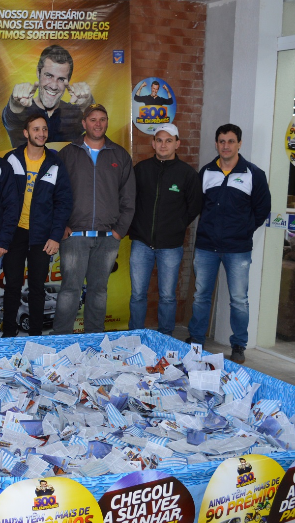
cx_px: -64
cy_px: 252
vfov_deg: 39.2
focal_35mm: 53
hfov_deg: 21.0
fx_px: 737
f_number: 4
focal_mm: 18
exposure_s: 1/60
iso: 400
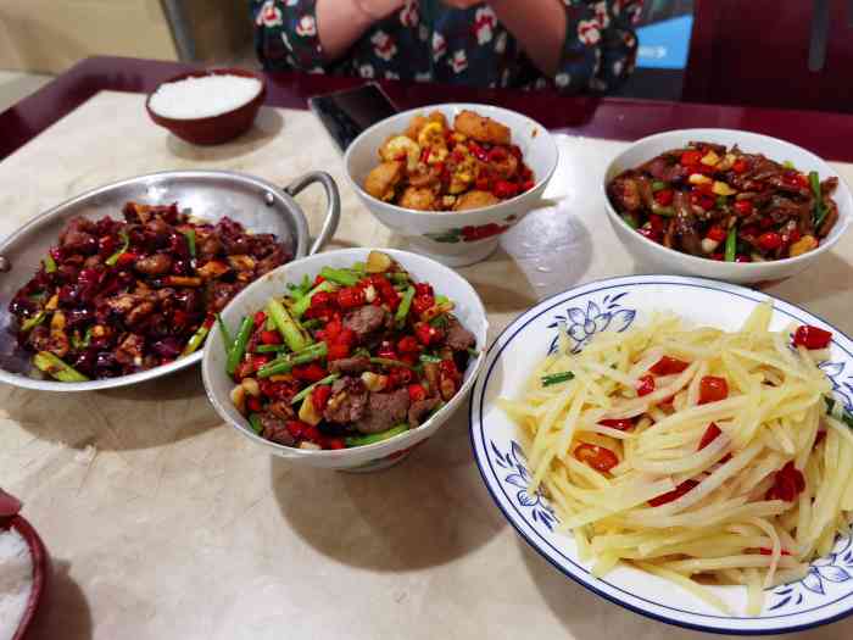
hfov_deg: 65.3
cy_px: 320
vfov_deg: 51.4
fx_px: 665
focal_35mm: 27
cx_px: 426
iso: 320
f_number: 1.9
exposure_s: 1/50
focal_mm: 6.71
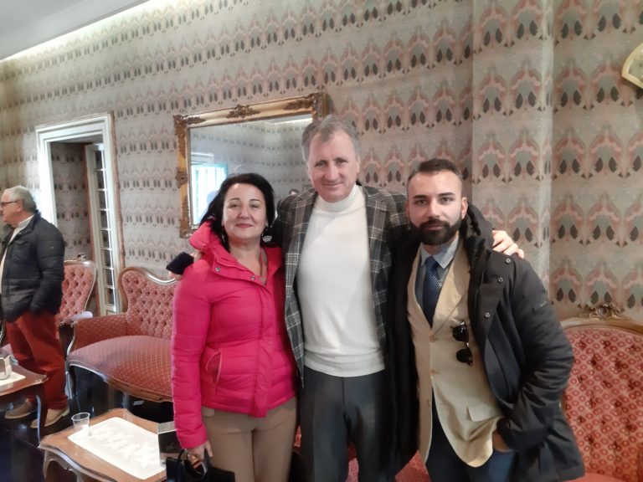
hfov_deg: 65.3
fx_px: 502
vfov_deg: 51.4
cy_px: 241
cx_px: 322
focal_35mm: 27
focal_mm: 3.93
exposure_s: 1/25
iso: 800
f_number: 1.7
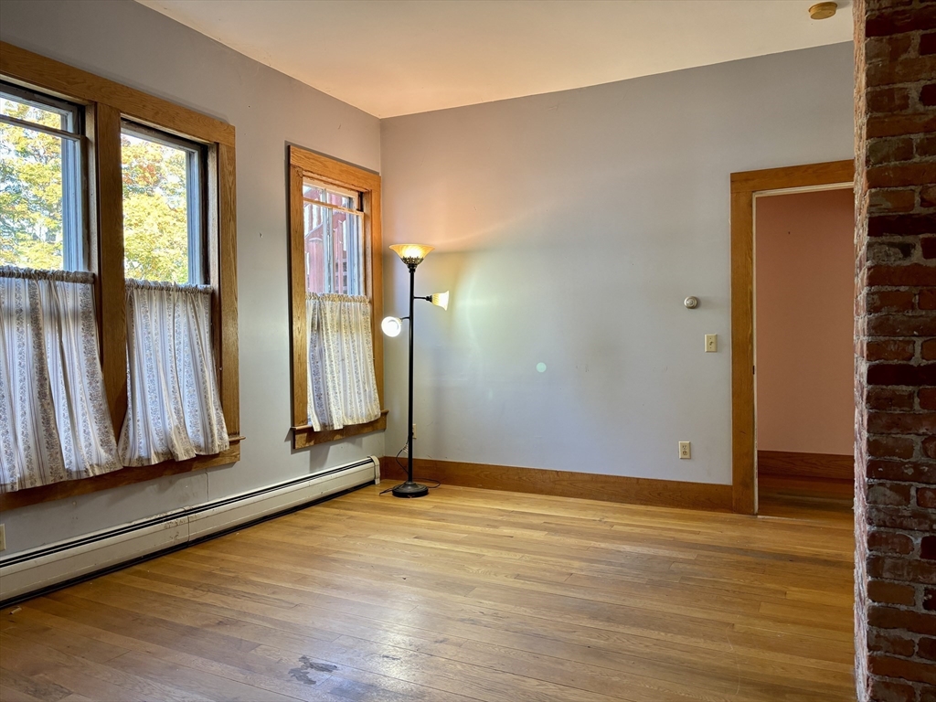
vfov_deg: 53.1
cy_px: 351
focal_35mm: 26
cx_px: 468
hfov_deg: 67.3
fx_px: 703
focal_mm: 5.96
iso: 100
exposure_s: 1/60
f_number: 1.6
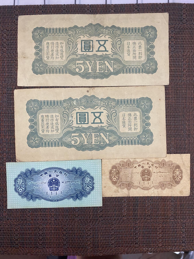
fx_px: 194
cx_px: 97
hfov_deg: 53.1
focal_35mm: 26
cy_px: 130
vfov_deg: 67.3
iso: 500
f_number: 1.8
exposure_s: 1/50
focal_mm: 4.25
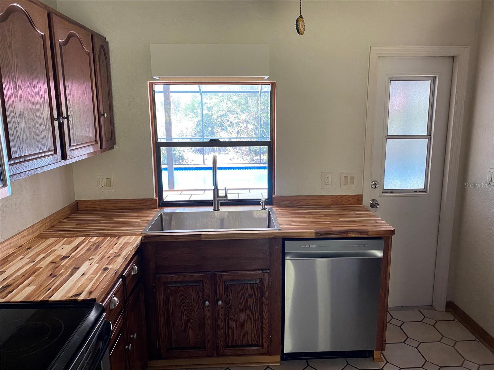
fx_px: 371
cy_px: 185
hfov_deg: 67.3
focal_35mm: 26
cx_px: 247
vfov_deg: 53.1
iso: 160
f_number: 1.8
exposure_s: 1/60
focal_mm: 4.25
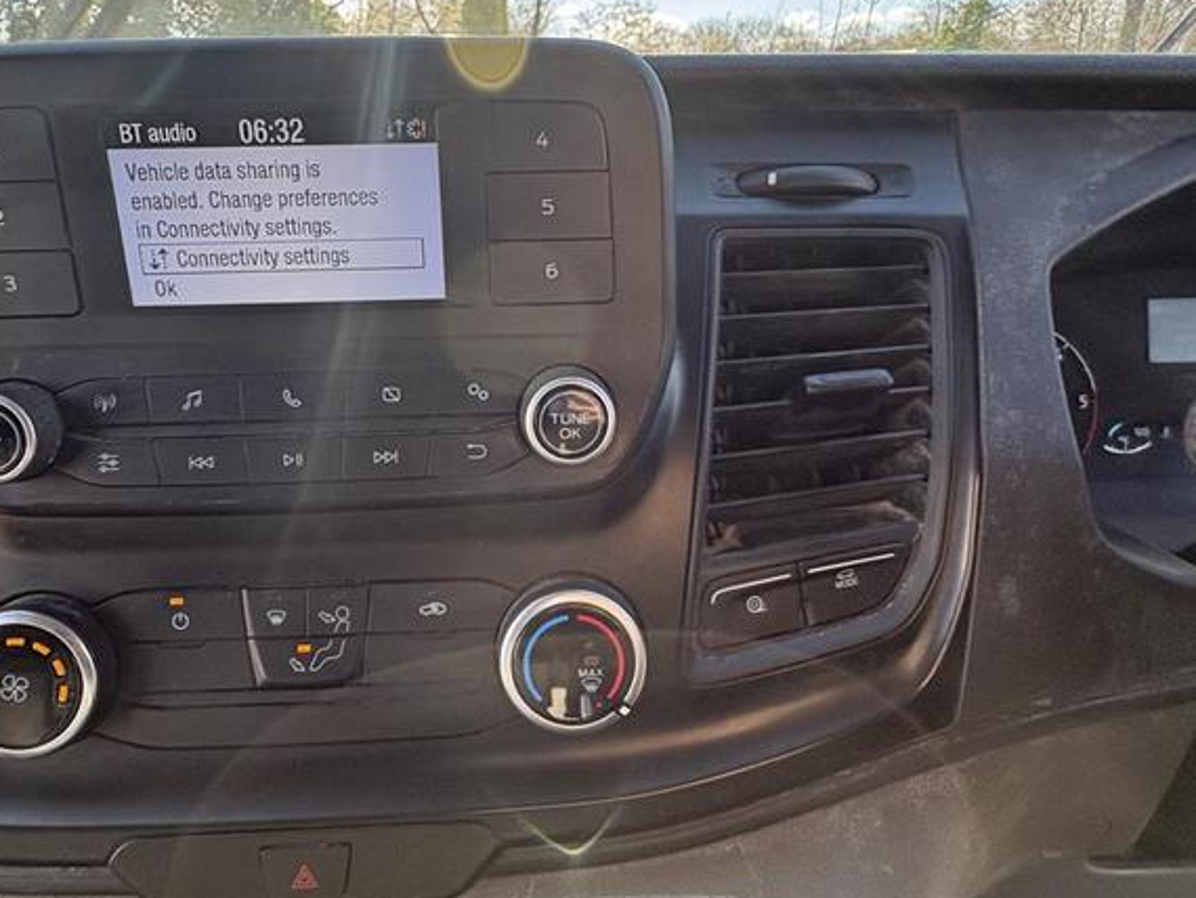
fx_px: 760
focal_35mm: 22
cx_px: 525
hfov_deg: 76.0
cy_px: 407
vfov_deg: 61.0
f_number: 2.2
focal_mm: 2.22
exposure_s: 1/143
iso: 100
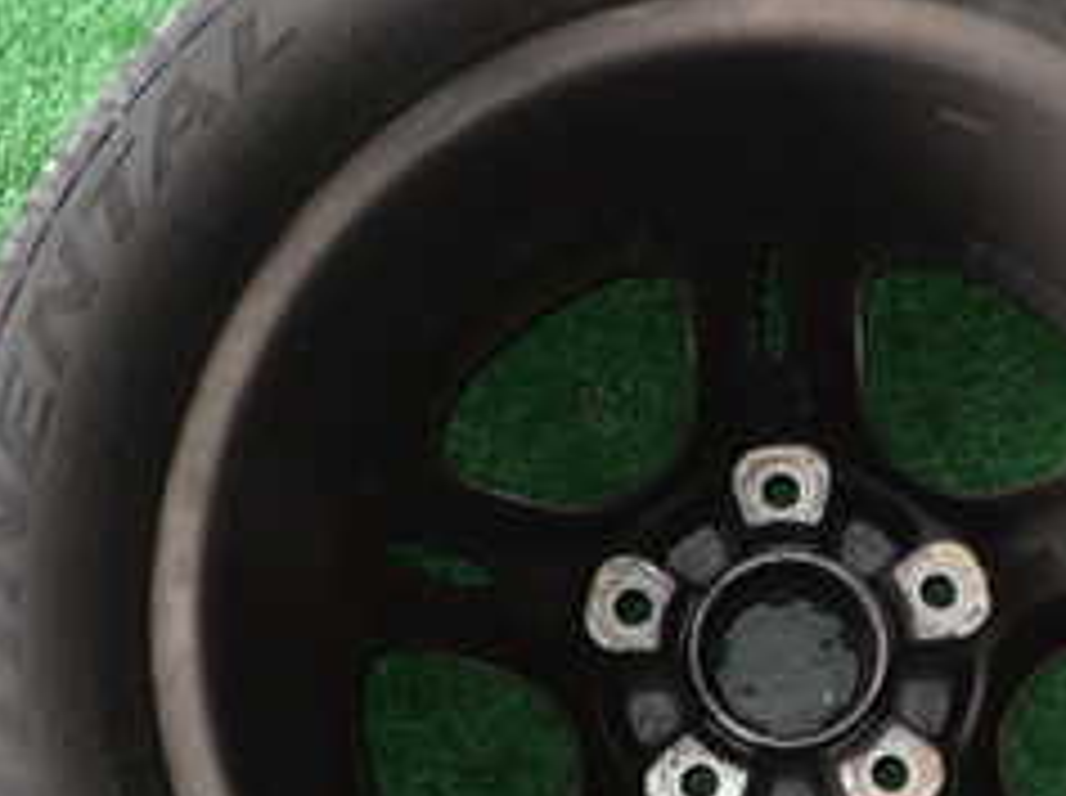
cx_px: 801
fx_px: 2183
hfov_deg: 27.1
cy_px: 643
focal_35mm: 71
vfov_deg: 20.4
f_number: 6.3
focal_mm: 5.05
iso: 200
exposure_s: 1/30
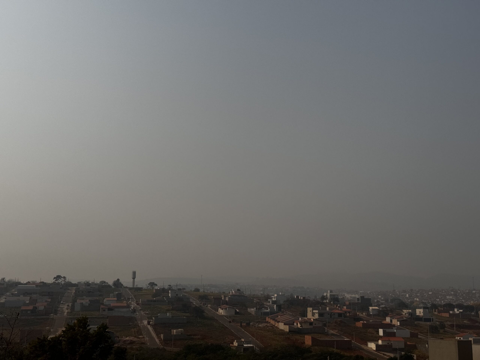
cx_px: 240
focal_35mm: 48
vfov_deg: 30.3
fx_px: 666
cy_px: 180
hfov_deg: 39.7
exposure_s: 1/12500
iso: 80
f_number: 1.78
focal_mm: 6.76
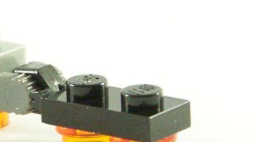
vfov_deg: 3.2
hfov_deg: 5.7
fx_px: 2516
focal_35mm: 375
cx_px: 47
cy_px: 78
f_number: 4
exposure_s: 1/60
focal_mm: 19.4
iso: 400
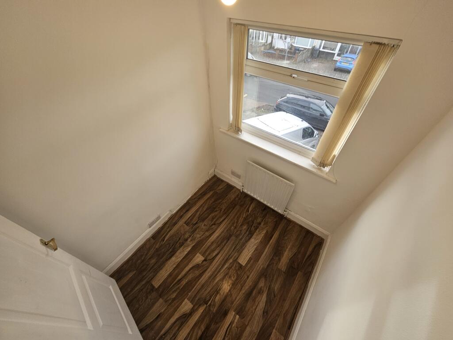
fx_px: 170
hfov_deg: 106.2
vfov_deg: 89.9
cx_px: 226
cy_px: 170
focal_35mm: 13
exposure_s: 1/100
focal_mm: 2.2
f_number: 2.2
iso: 64
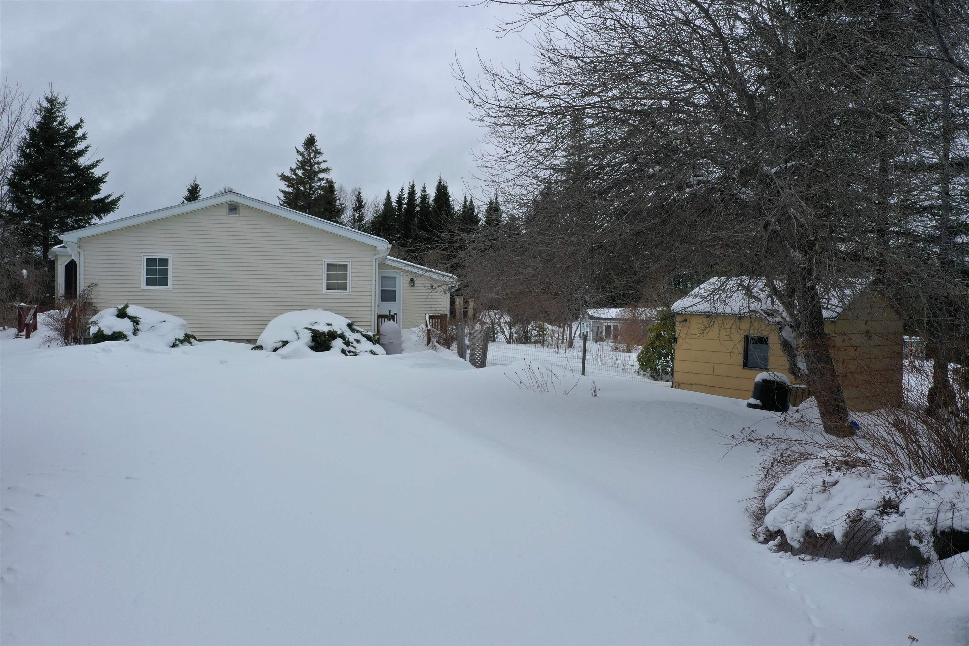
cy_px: 323
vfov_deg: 46.4
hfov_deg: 65.5
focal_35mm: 28
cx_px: 484
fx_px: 754
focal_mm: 10.26
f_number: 5.6
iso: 100
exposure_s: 1/320
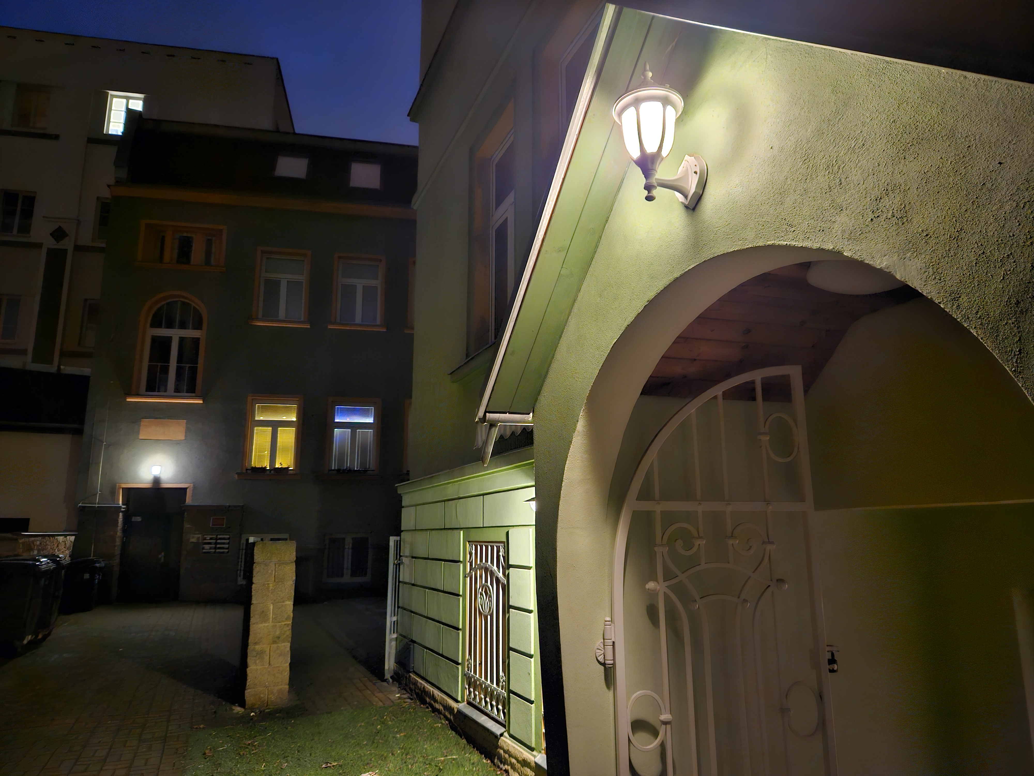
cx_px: 517
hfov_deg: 73.9
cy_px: 388
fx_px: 687
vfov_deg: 58.9
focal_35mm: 23
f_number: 1.8
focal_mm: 5.4
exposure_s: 1/17
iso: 1600
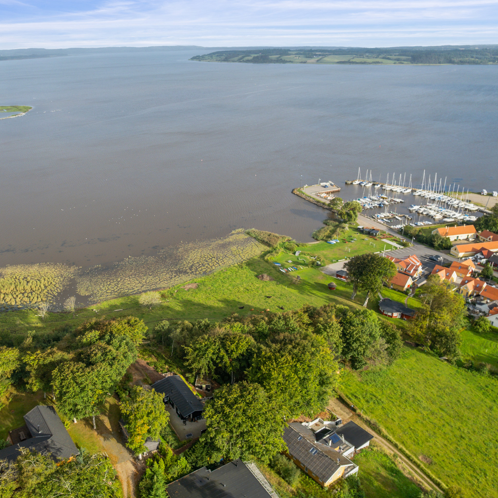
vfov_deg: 55.6
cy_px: 242
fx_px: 472
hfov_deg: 54.7
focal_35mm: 29
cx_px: 174
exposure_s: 1/1000
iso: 100
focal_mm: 8.38
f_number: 2.8
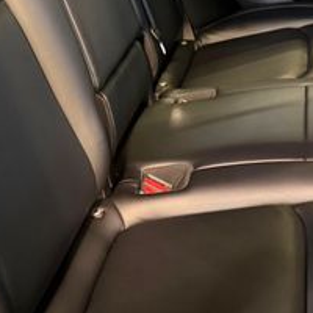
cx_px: 156
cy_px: -11
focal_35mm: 68
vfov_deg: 24.1
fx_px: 696
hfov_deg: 25.4
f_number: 1.78
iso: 1000
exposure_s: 1/30
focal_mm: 6.76
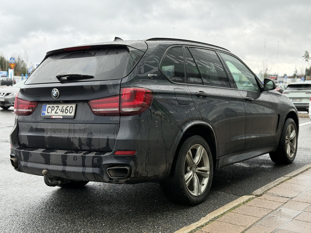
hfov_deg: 39.7
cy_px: 116
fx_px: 431
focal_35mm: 48
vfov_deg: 30.3
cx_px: 156
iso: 125
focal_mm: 6.76
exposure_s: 1/156
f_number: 1.78
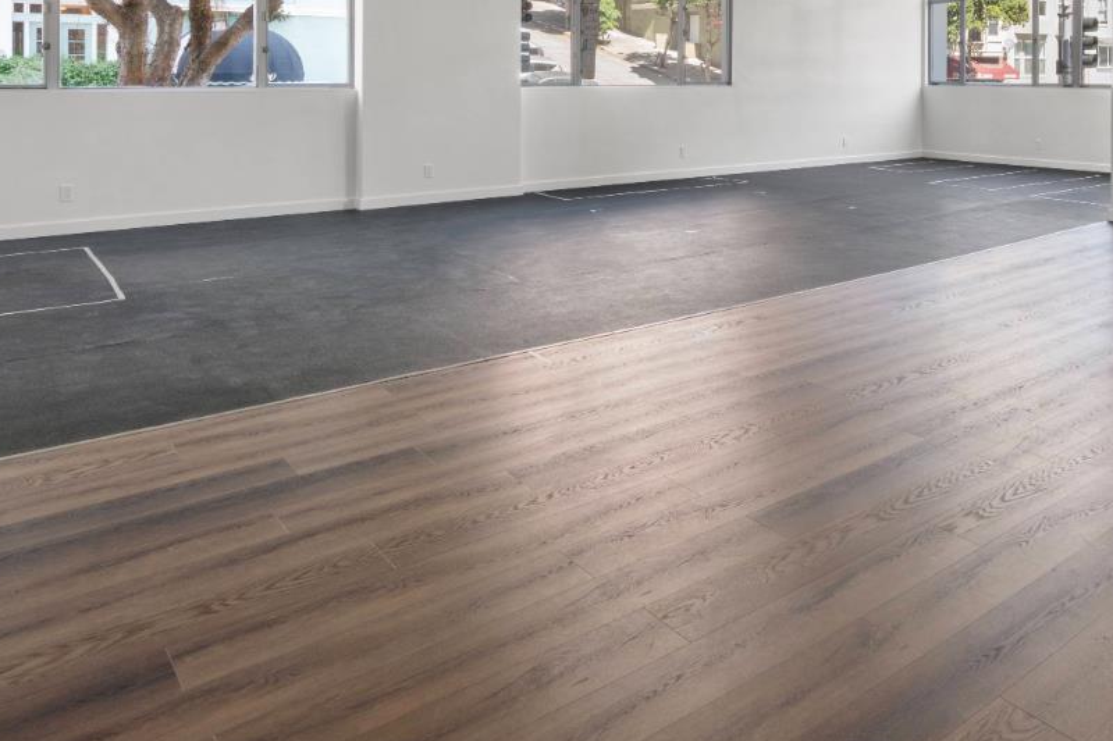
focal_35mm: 30
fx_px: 927
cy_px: 71
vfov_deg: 40.3
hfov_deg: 58.5
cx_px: 843
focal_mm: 16
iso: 320
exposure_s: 1/3
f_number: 16
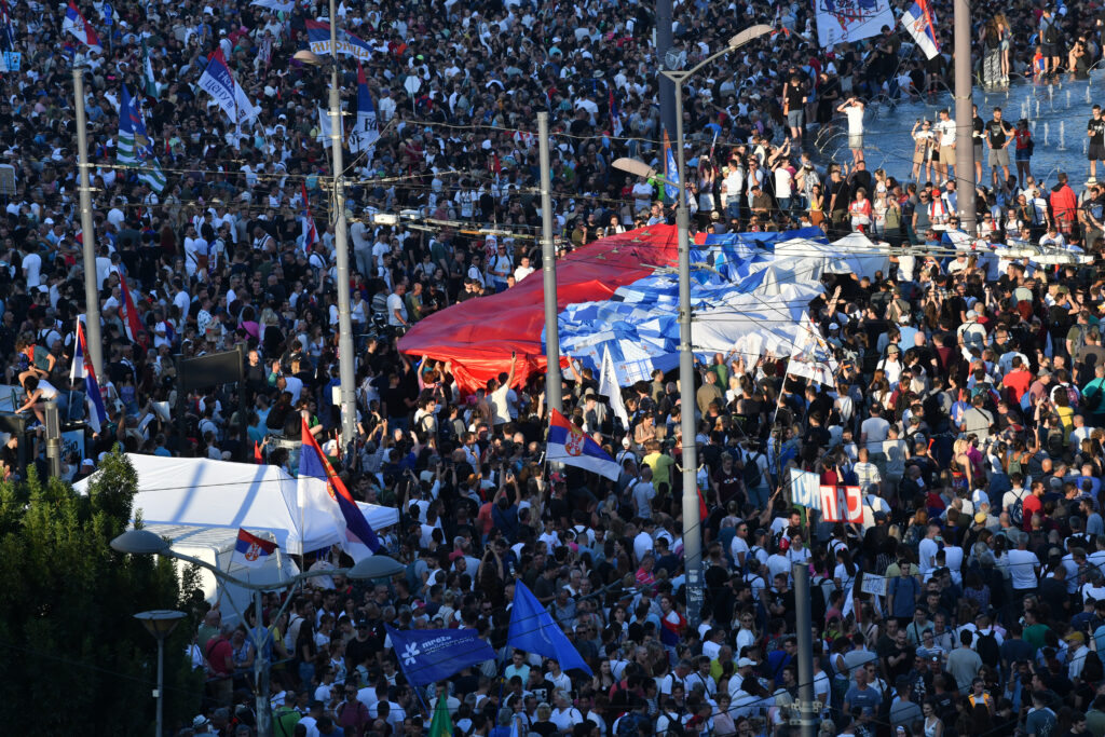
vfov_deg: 6.9
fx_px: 6139
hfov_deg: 10.3
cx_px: 552
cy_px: 368
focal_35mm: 200
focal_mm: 200
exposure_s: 1/1600
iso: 800
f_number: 7.1
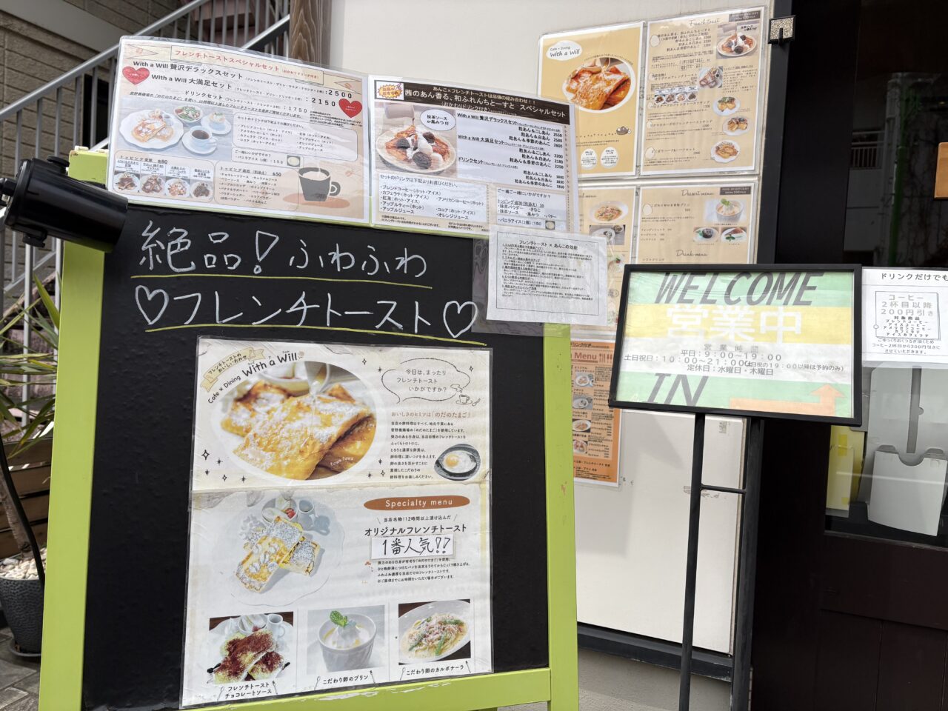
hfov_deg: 67.3
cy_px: 356
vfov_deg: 53.1
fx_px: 712
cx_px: 474
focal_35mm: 26
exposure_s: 1/2283
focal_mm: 5.96
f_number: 1.6
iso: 50
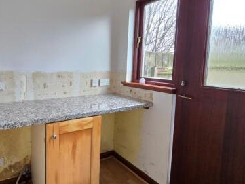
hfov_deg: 75.7
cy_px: 77
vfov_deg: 63.1
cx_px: 76
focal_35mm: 21
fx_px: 149
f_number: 2.2
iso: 320
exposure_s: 1/50
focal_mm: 2.2
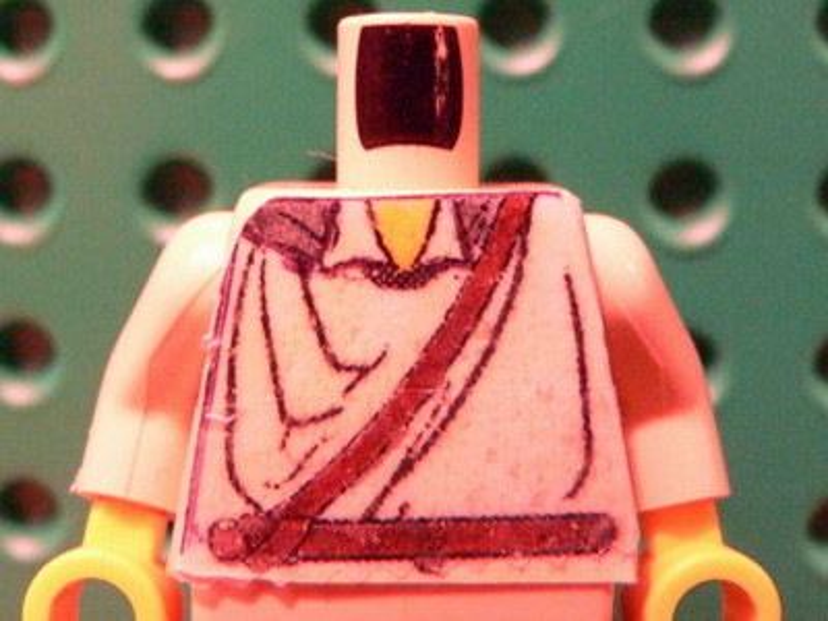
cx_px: 414
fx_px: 837
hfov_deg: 52.6
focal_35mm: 35
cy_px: 310
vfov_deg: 40.7
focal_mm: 4.6
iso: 400
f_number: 2.8
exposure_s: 1/20
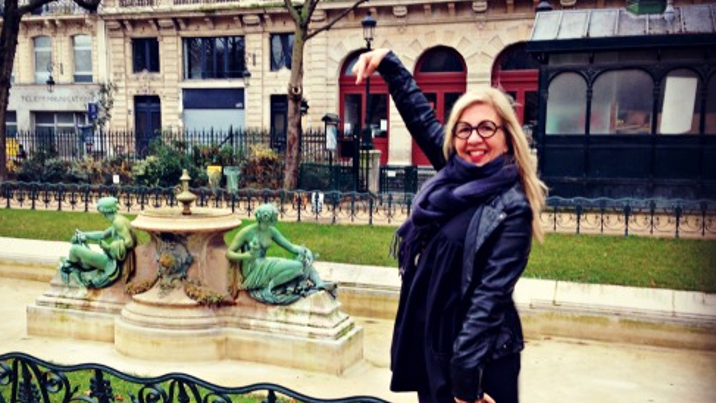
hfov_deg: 49.3
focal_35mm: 41
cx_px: 318
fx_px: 778
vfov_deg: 29.0
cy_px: 237
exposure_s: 1/120
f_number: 2.4
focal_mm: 4.12
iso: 50
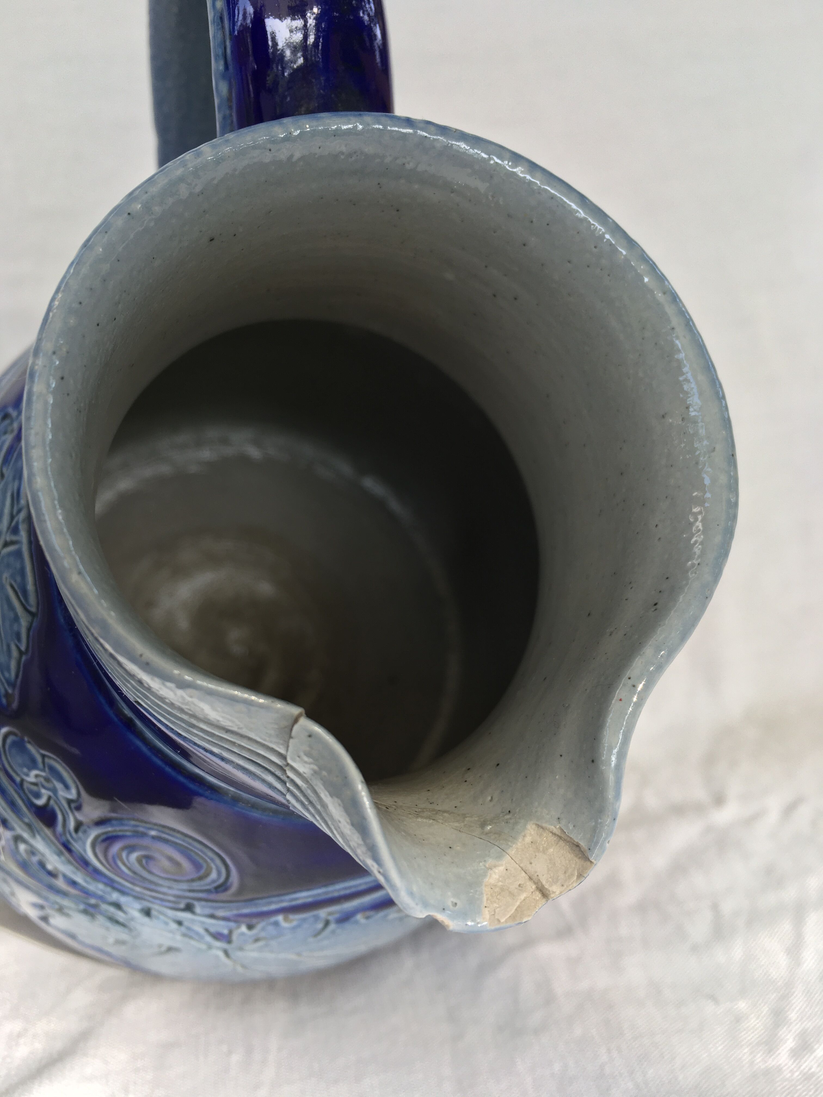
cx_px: 412
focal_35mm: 29
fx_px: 919
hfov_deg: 48.2
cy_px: 548
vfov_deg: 61.7
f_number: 2.2
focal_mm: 4.15
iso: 25
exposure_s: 1/123
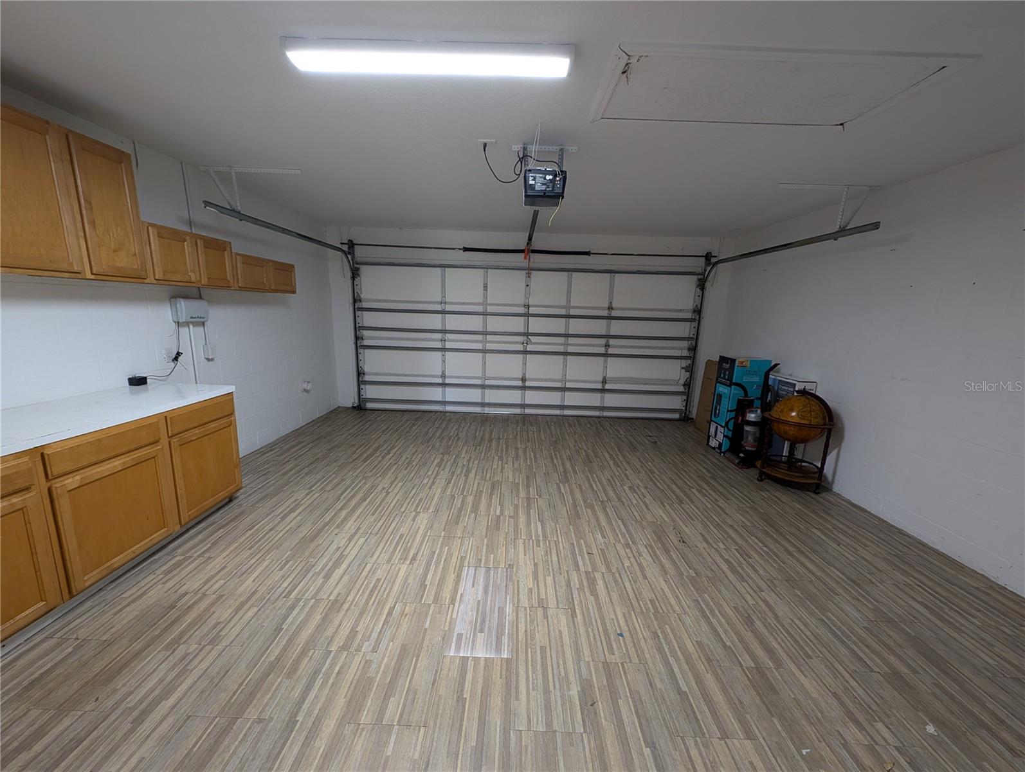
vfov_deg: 94.6
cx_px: 512
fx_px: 356
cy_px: 386
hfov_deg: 110.5
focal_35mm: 12
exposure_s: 1/60
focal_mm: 2.23
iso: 219
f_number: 1.95
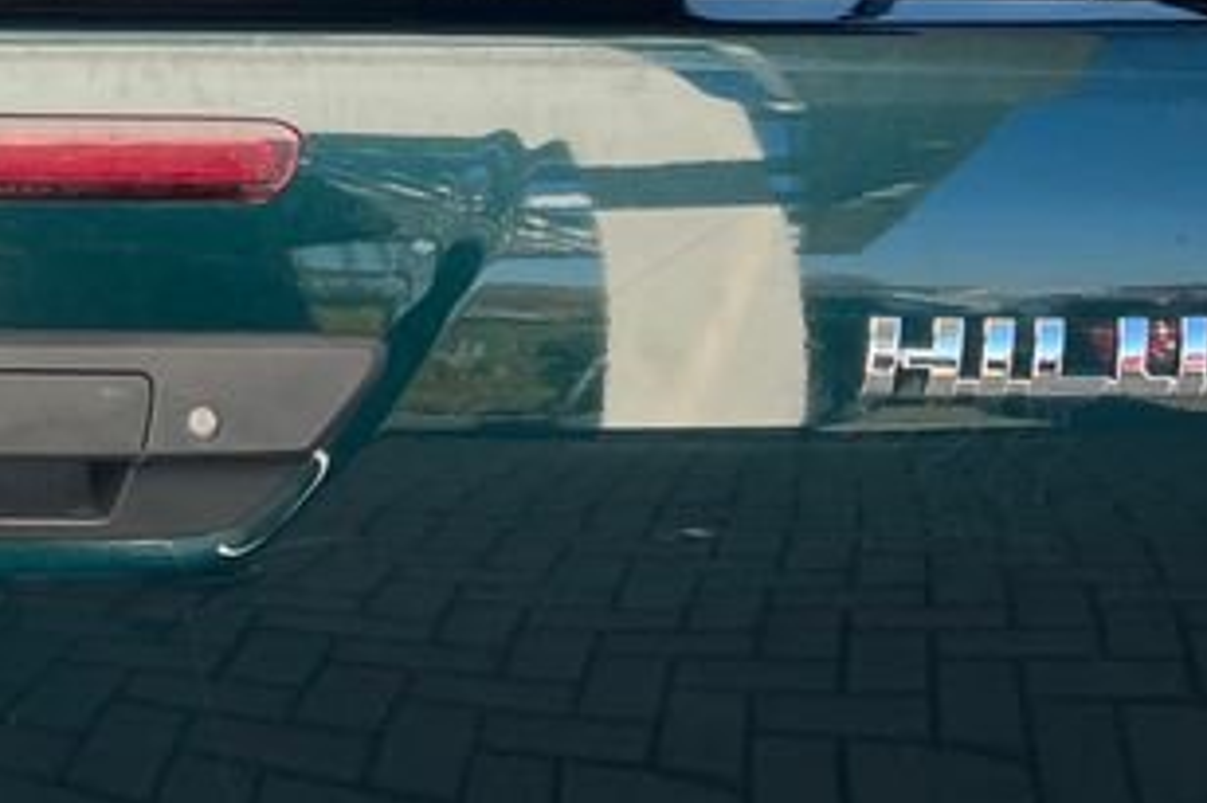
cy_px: -560
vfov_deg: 13.8
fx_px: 3016
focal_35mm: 90
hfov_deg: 21.8
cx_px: -16
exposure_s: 1/696
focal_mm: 5.1
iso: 50
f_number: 1.6
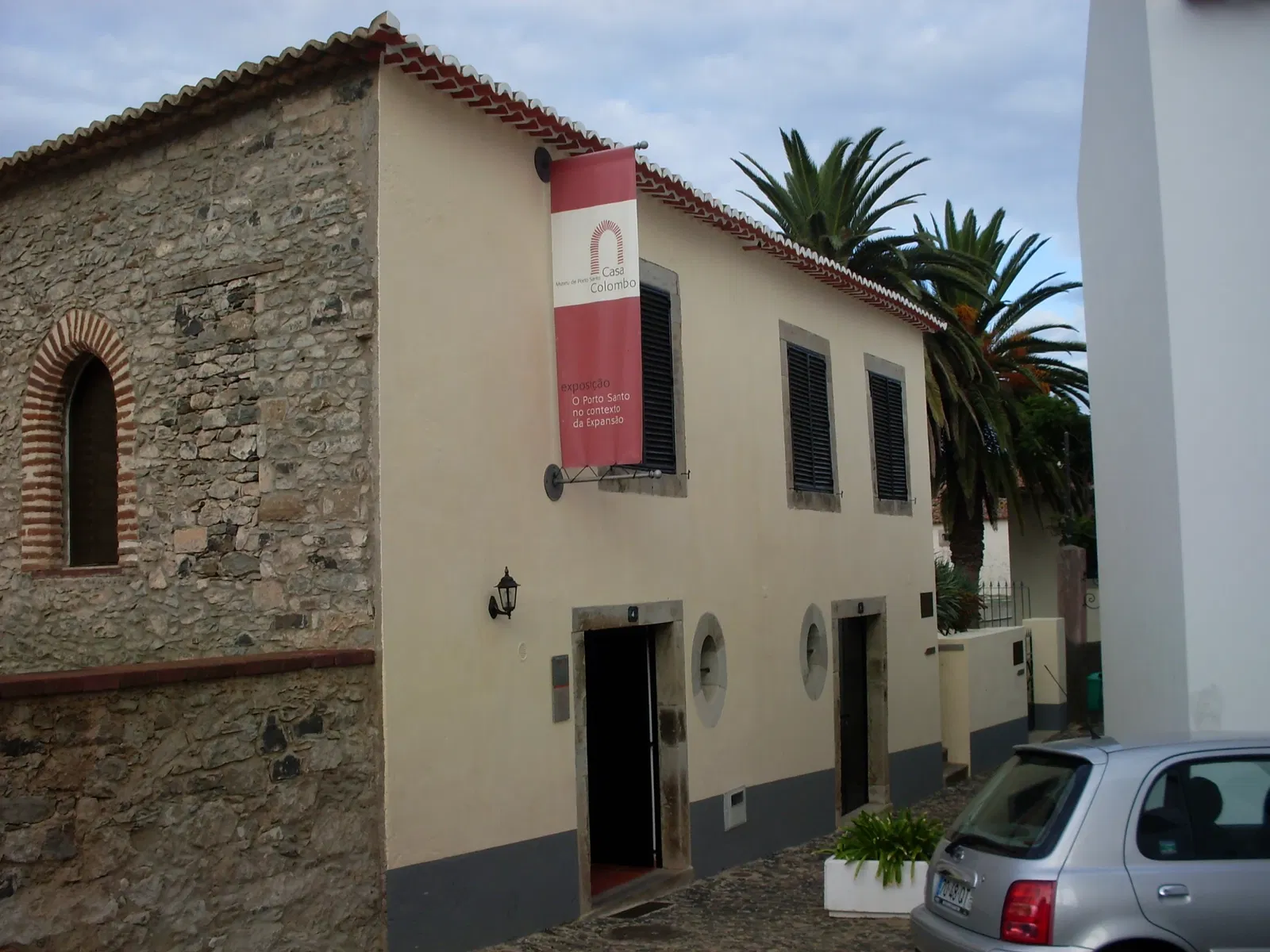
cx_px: 635
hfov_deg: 49.0
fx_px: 1394
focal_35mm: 38
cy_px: 476
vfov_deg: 37.7
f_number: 8.4
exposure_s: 1/125
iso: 80
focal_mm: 6.3
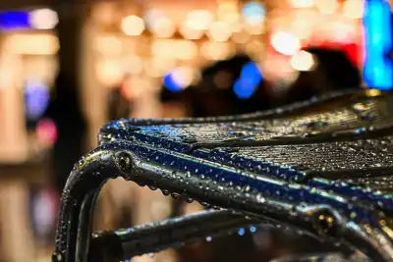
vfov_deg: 18.2
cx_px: 196
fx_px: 819
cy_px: 131
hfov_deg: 27.0
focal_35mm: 75
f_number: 3.5
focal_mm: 50
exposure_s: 1/25
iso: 500
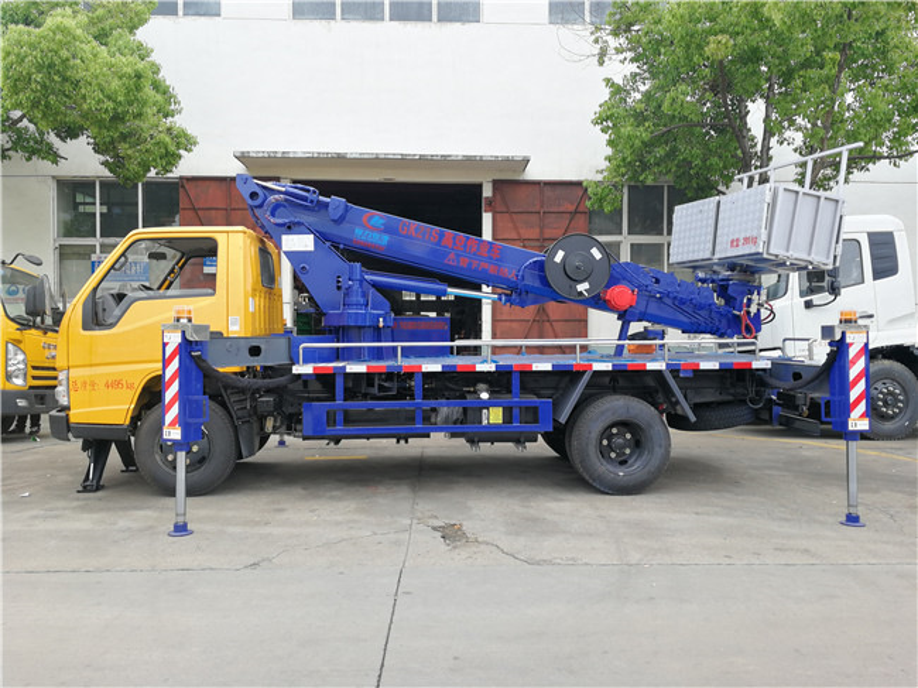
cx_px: 459
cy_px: 344
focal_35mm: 27
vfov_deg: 51.3
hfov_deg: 65.3
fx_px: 716
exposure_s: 1/187
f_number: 2.2
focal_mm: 3.95
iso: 50
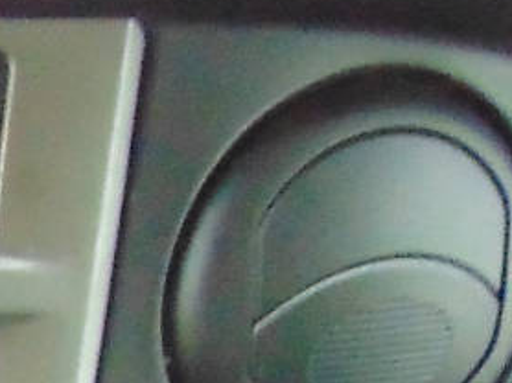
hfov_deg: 10.7
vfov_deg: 9.3
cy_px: 886
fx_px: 2128
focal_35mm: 144
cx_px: -888
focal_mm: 4.5
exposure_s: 1/20
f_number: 3
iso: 400
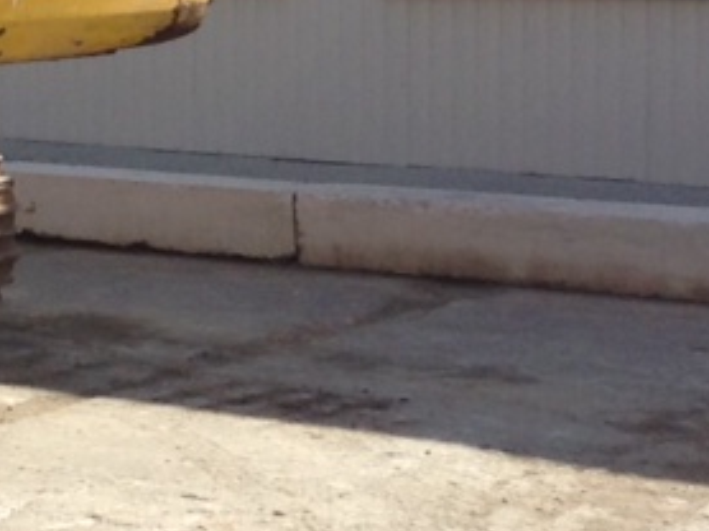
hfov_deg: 11.9
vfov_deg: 9.7
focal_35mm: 152
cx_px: -579
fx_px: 3111
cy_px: -28
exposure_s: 1/805
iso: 32
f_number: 2.4
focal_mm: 3.3
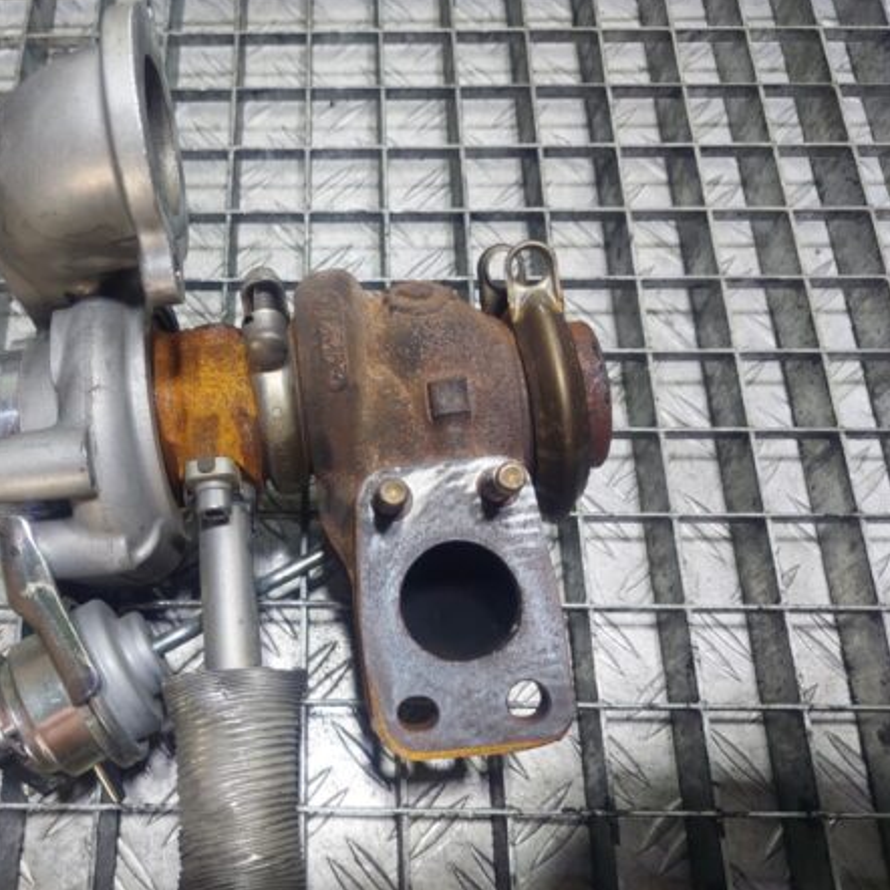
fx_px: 873
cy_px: 443
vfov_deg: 54.0
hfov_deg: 53.1
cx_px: 306
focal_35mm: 30
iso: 160
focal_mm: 5.23
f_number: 1.8
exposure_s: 1/50
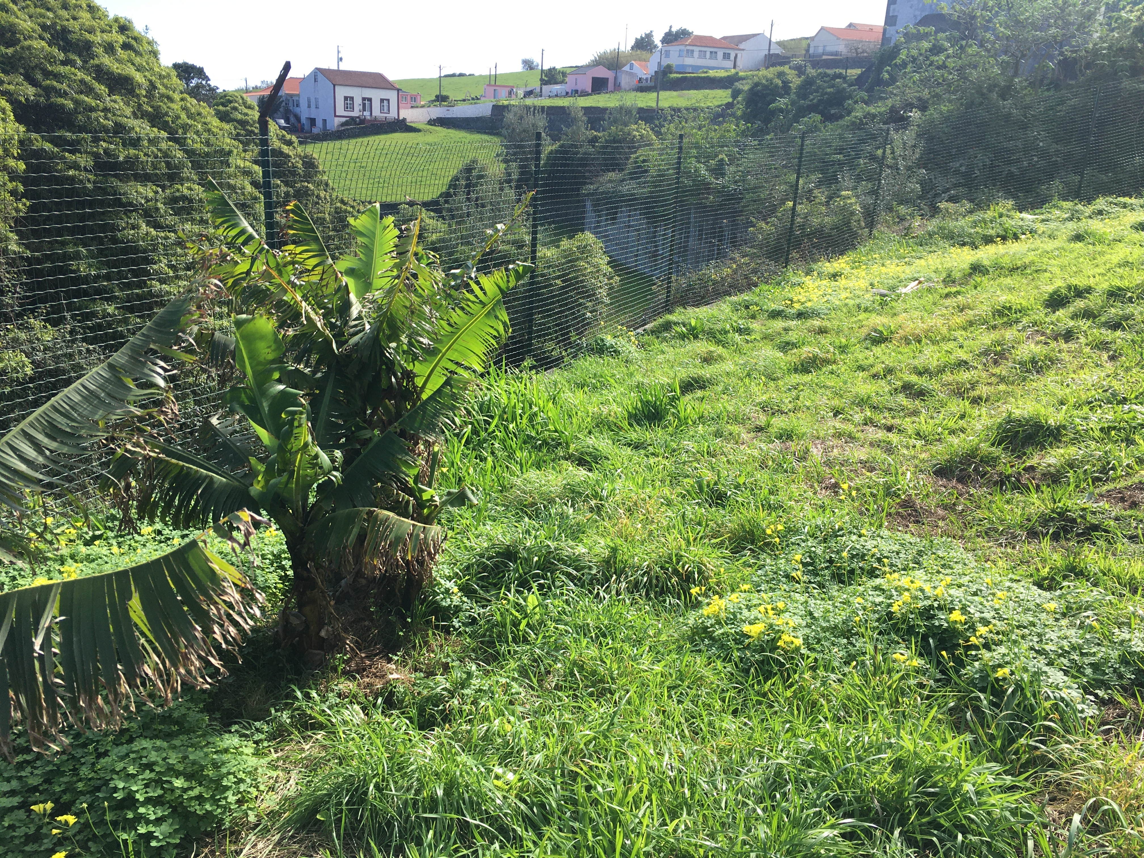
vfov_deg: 48.2
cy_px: 429
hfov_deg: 61.7
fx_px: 958
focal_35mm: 29
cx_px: 572
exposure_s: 1/641
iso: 25
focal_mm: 4.15
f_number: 2.2
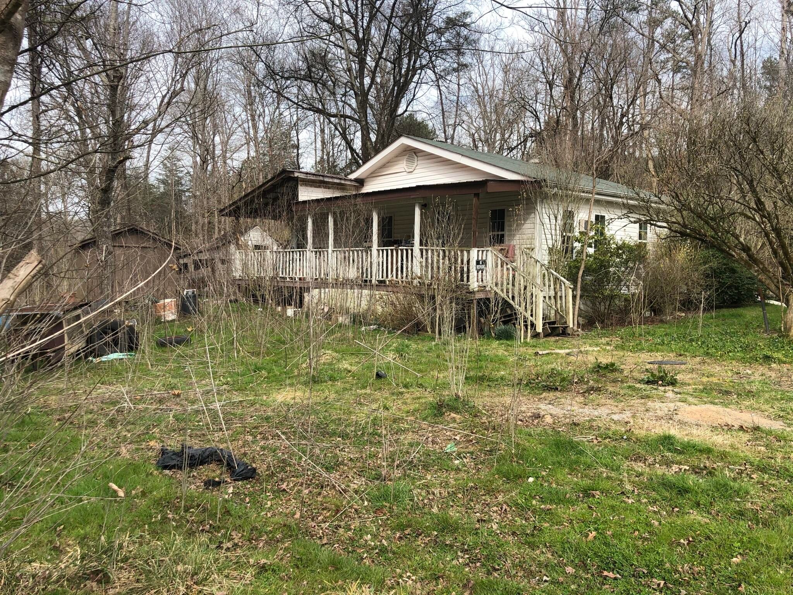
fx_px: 641
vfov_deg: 49.7
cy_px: 298
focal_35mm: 28
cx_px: 396
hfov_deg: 63.4
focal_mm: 4
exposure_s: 1/736
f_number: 1.8
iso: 20
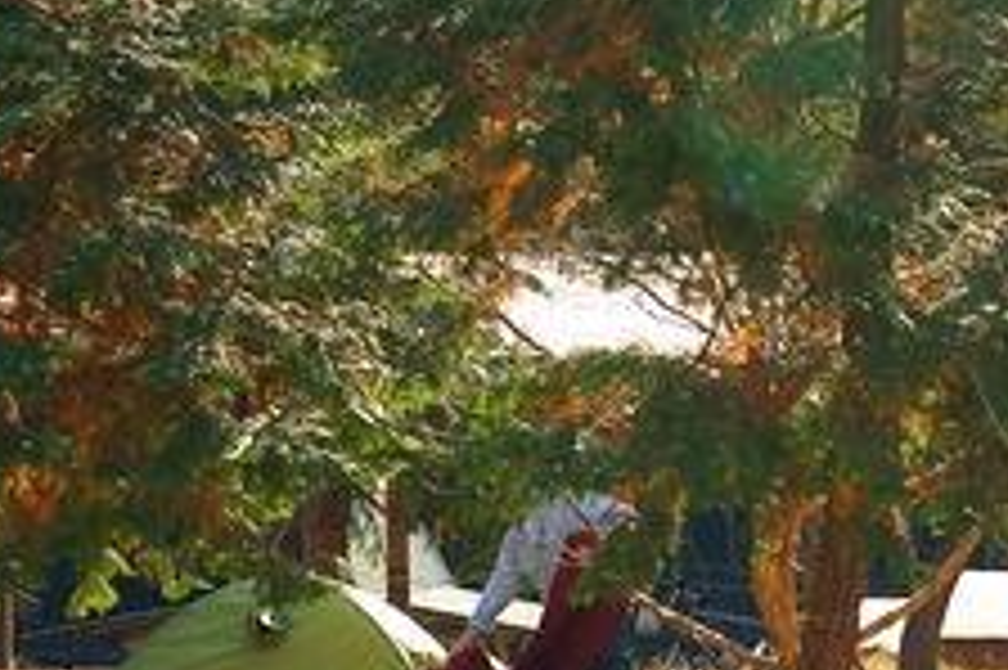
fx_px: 3357
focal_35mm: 120
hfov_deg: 17.1
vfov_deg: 11.3
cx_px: 436
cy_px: 706
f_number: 4
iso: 100
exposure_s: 1/320
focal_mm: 28
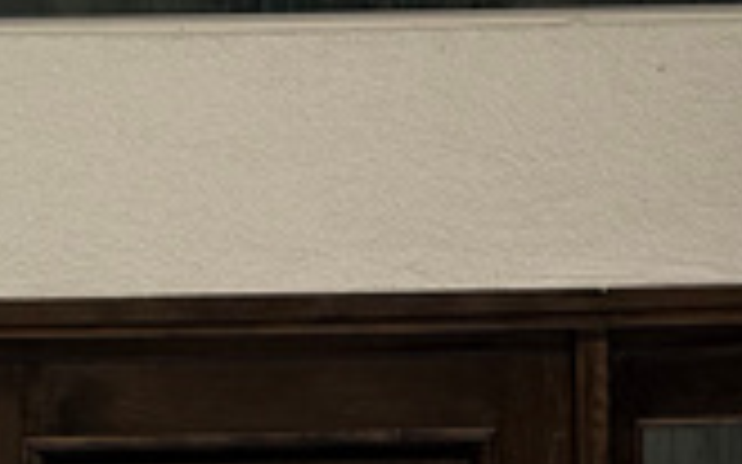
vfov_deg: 7.8
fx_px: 3194
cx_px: 337
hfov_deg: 13.2
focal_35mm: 158
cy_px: 1005
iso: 80
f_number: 1.78
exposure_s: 1/695
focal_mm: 6.76
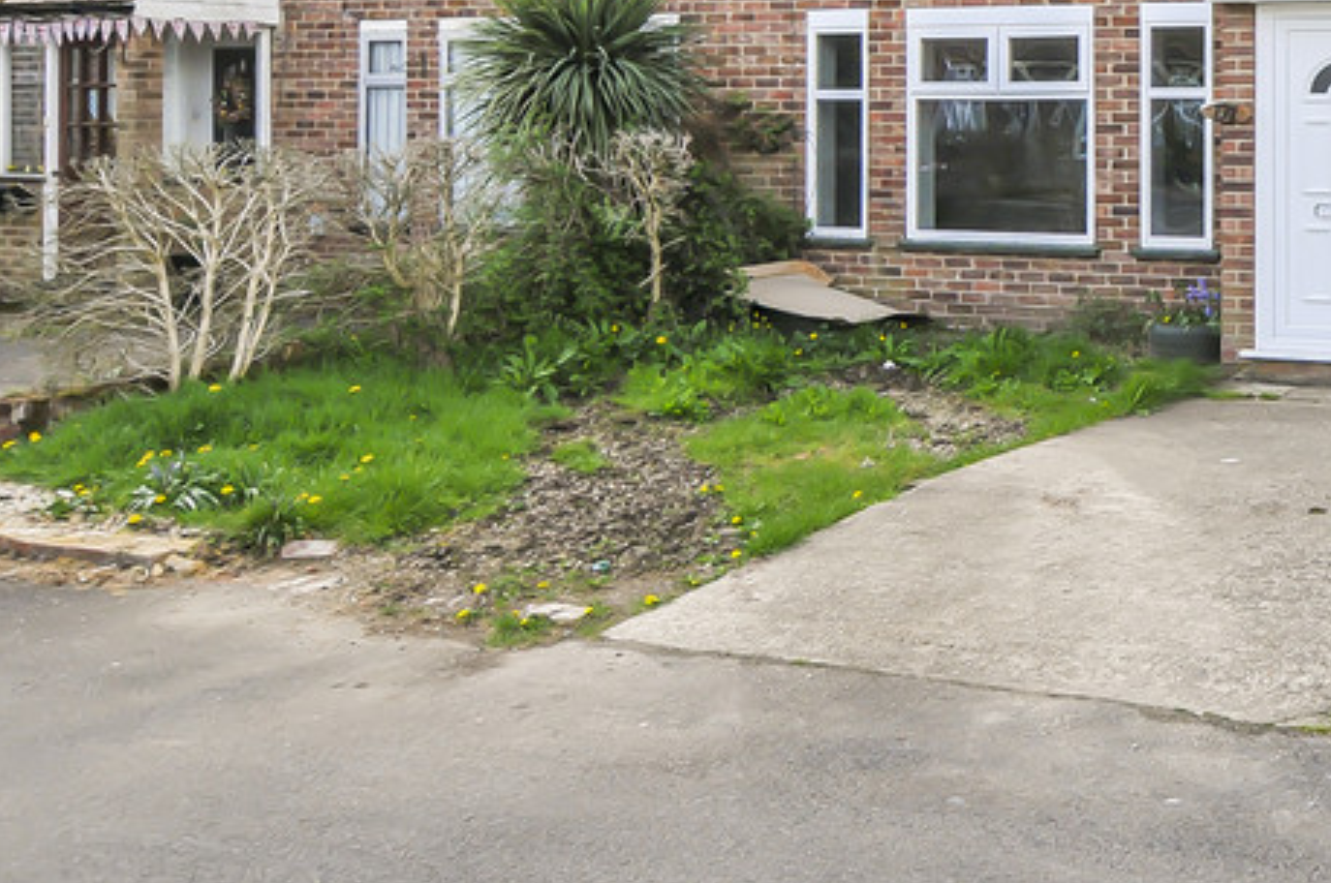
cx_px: 1430
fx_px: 1735
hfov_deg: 36.2
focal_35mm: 47
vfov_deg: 26.9
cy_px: -9
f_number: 5.6
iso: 200
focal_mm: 14
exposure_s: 1/400
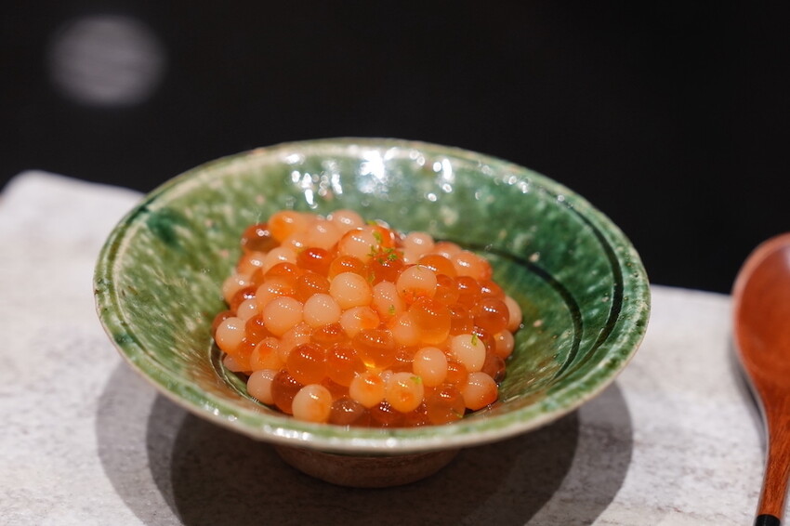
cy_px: 263
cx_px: 395
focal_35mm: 105
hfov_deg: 19.5
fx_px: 2303
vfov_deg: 13.0
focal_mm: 70
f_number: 4.5
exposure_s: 1/100
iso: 640
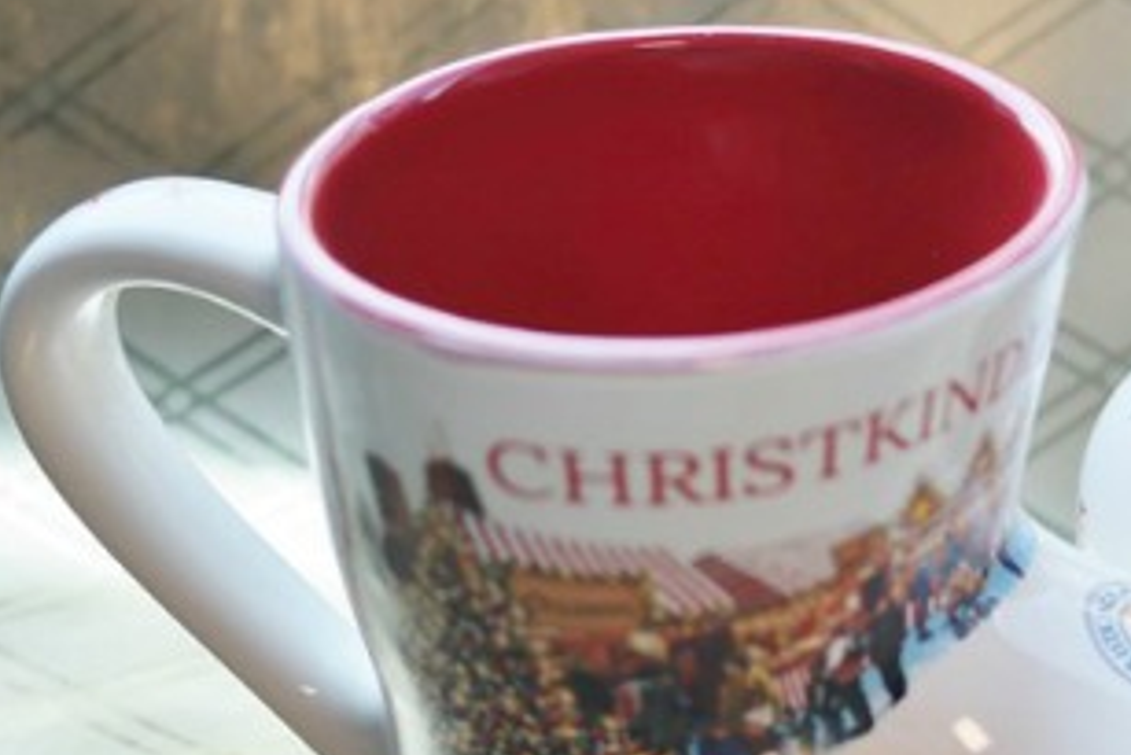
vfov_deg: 13.3
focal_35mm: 102
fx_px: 3206
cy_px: 646
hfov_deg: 19.4
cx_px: 1164
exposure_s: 1/60
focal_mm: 32
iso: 200
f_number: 4.5
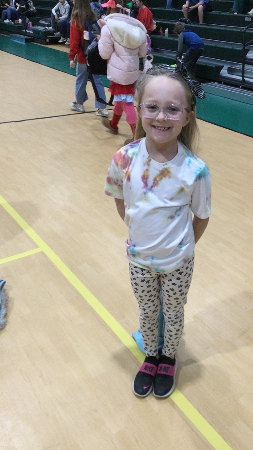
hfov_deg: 34.3
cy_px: 224
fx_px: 406
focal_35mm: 34
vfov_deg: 58.0
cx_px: 169
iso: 40
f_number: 2.4
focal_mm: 3.3
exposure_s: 1/30
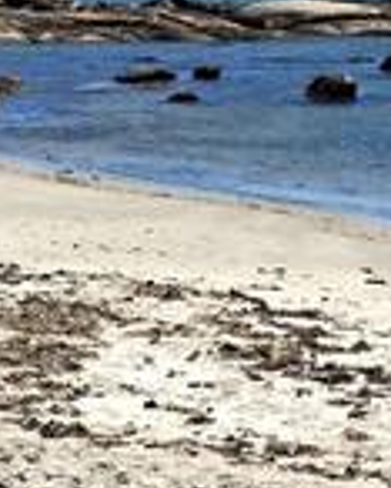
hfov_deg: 11.4
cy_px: -13
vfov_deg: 14.1
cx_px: 394
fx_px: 1936
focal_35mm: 134
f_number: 1.8
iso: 32
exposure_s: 1/3333
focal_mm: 4.69
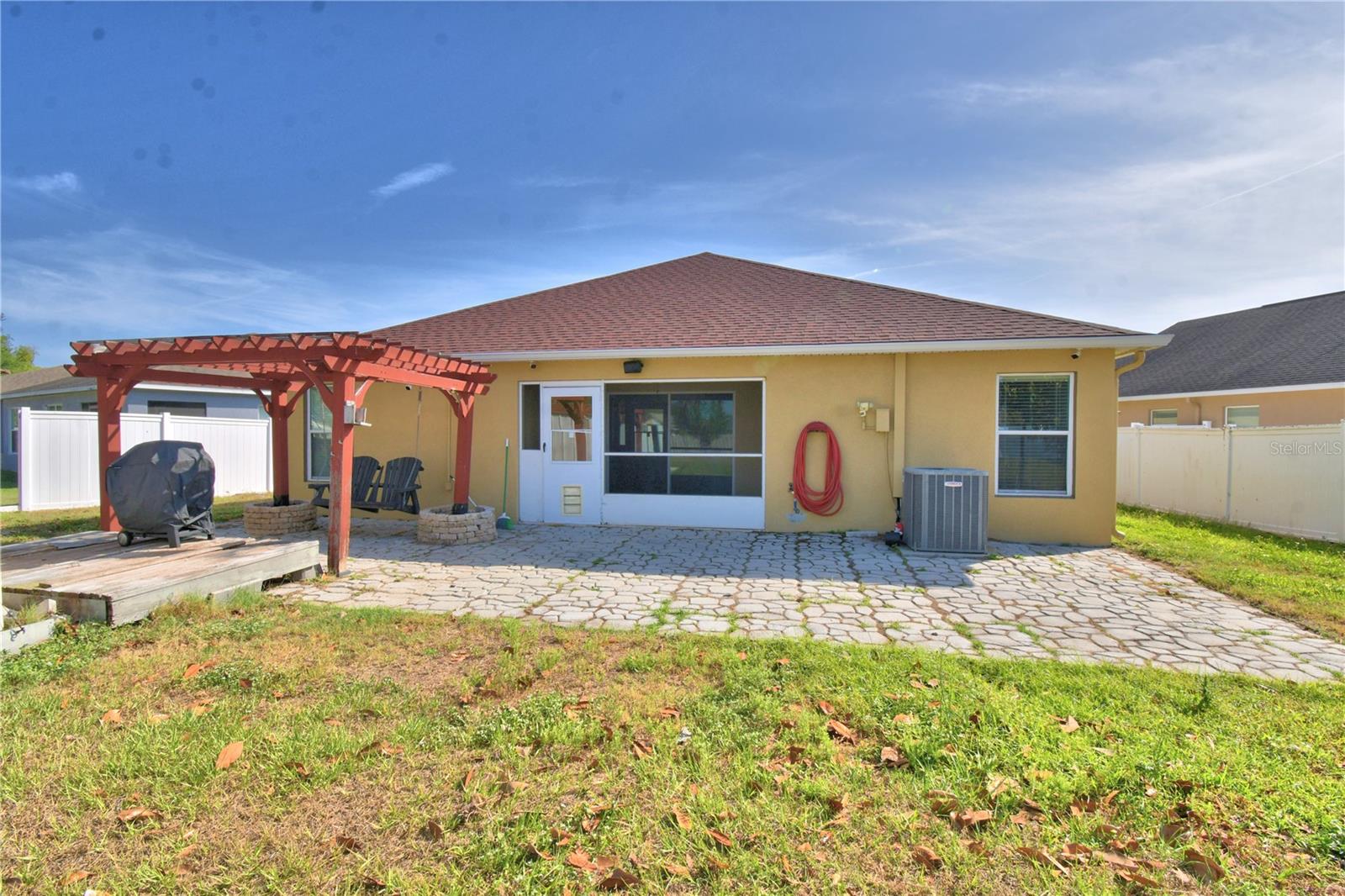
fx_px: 598
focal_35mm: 16
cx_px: 672
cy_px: 448
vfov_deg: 73.7
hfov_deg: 96.7
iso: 100
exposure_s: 1/250
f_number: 13
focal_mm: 11
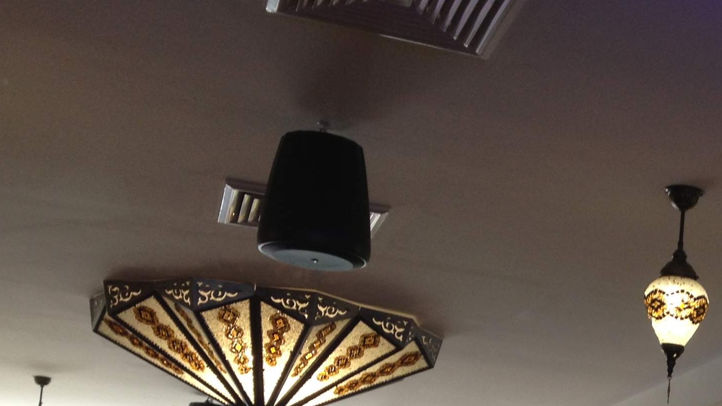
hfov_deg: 23.4
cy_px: 561
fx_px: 1646
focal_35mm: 86
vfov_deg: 13.4
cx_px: 770
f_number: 2.4
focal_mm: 4.28
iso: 64
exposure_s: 1/40
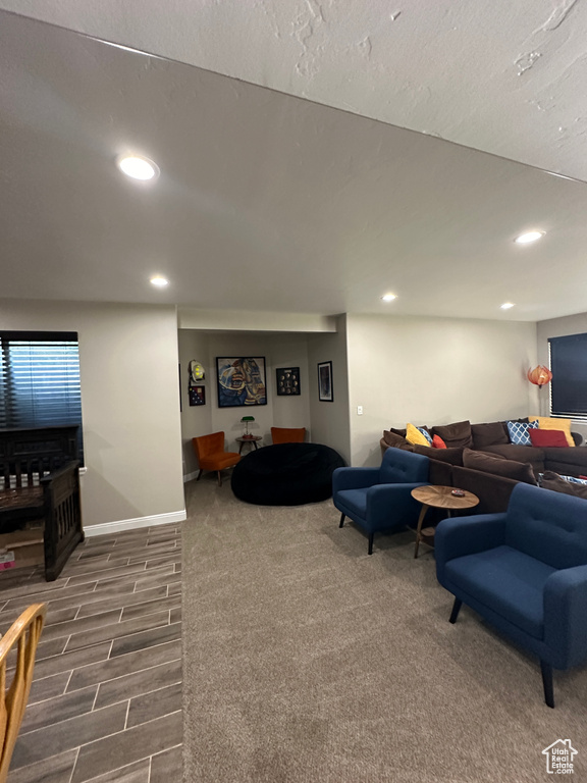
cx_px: 294
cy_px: 392
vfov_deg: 102.1
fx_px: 317
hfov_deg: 85.7
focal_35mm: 14
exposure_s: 1/60
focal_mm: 2.22
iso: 400
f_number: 2.2
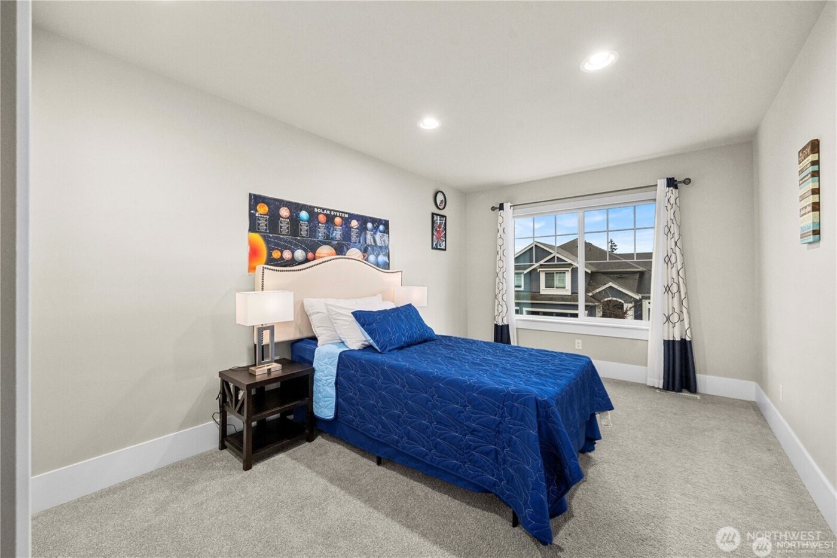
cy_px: 279
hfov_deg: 104.3
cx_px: 418
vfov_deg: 81.2
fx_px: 325
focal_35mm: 14
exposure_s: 1/20
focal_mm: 14
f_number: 6.7
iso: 1000
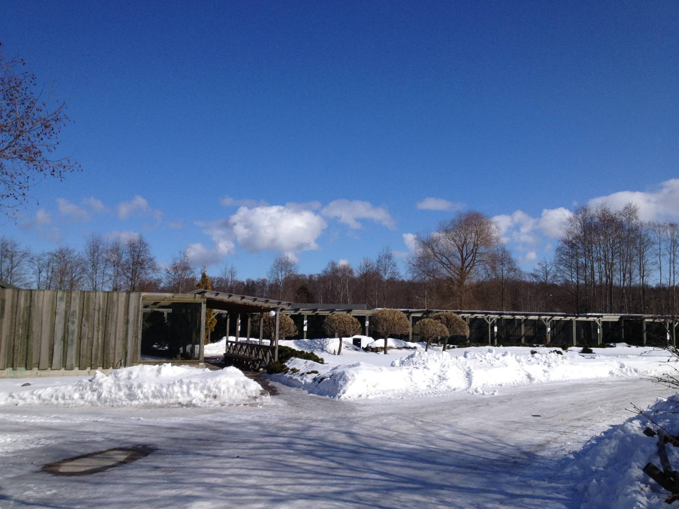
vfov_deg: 40.7
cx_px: 340
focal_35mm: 35
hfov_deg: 52.6
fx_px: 687
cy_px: 254
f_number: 2.4
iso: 50
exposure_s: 1/3460
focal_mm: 4.28
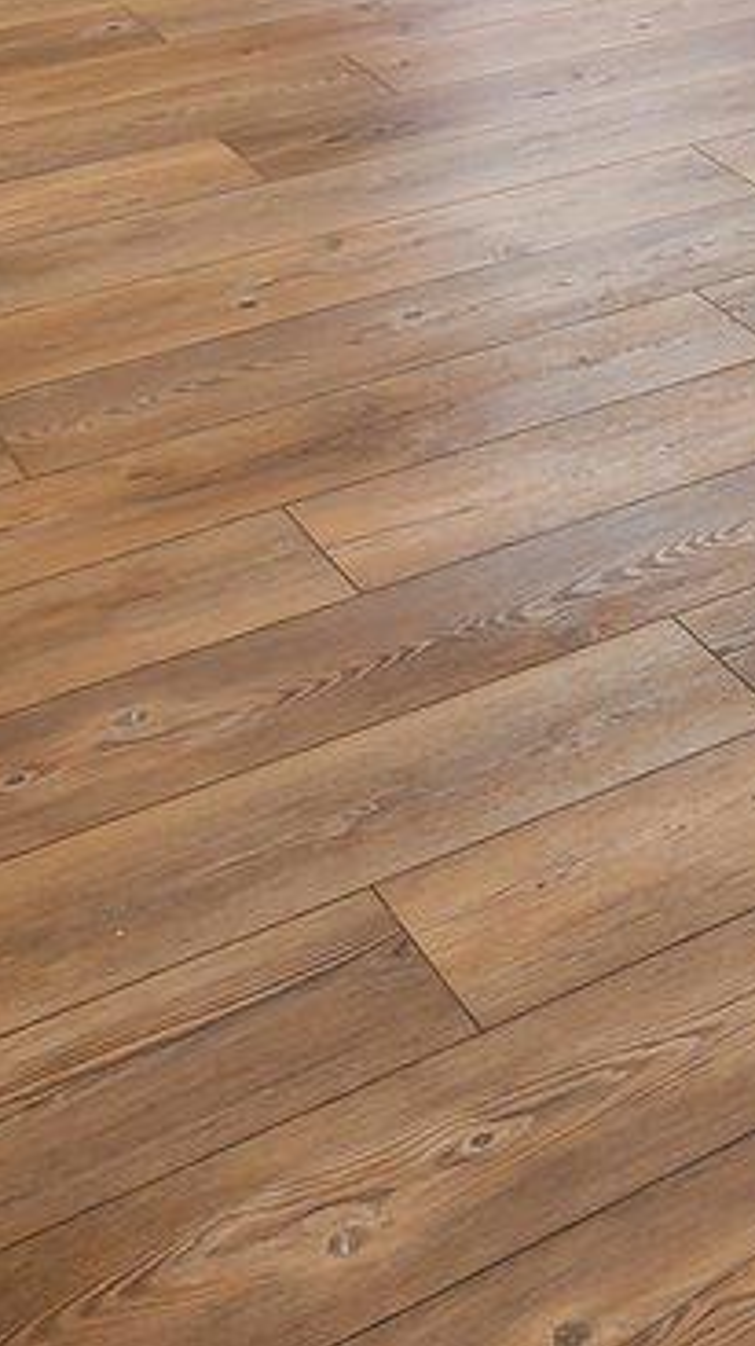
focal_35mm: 76
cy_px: -875
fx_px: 2709
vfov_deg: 21.4
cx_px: 1100
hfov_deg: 14.8
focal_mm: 13
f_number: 8
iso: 125
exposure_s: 1/8
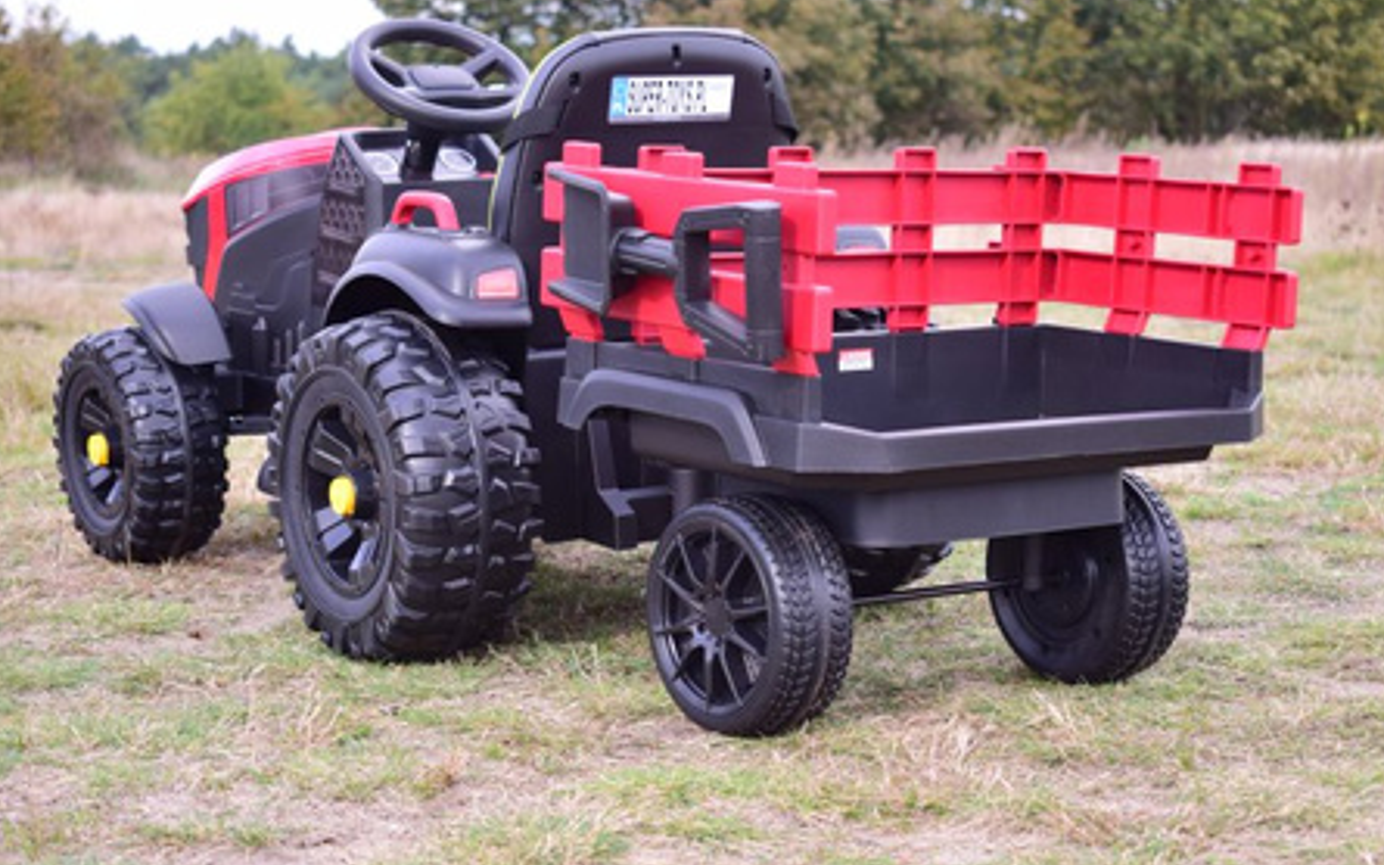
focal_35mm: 70
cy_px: 417
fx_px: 2622
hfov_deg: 29.6
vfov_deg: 18.7
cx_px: 694
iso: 400
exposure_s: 1/400
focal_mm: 45
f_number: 5
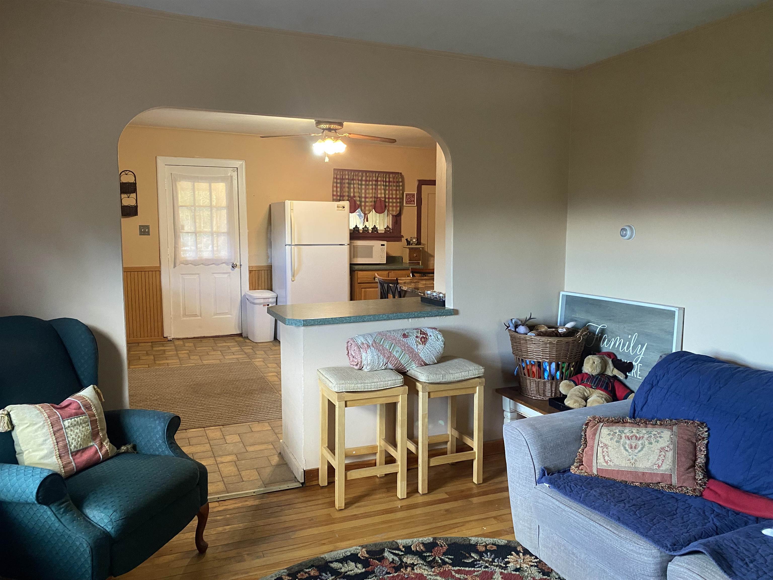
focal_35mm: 26
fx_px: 581
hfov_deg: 67.3
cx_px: 386
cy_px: 290
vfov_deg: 53.1
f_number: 1.8
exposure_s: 1/60
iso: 400
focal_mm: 4.25
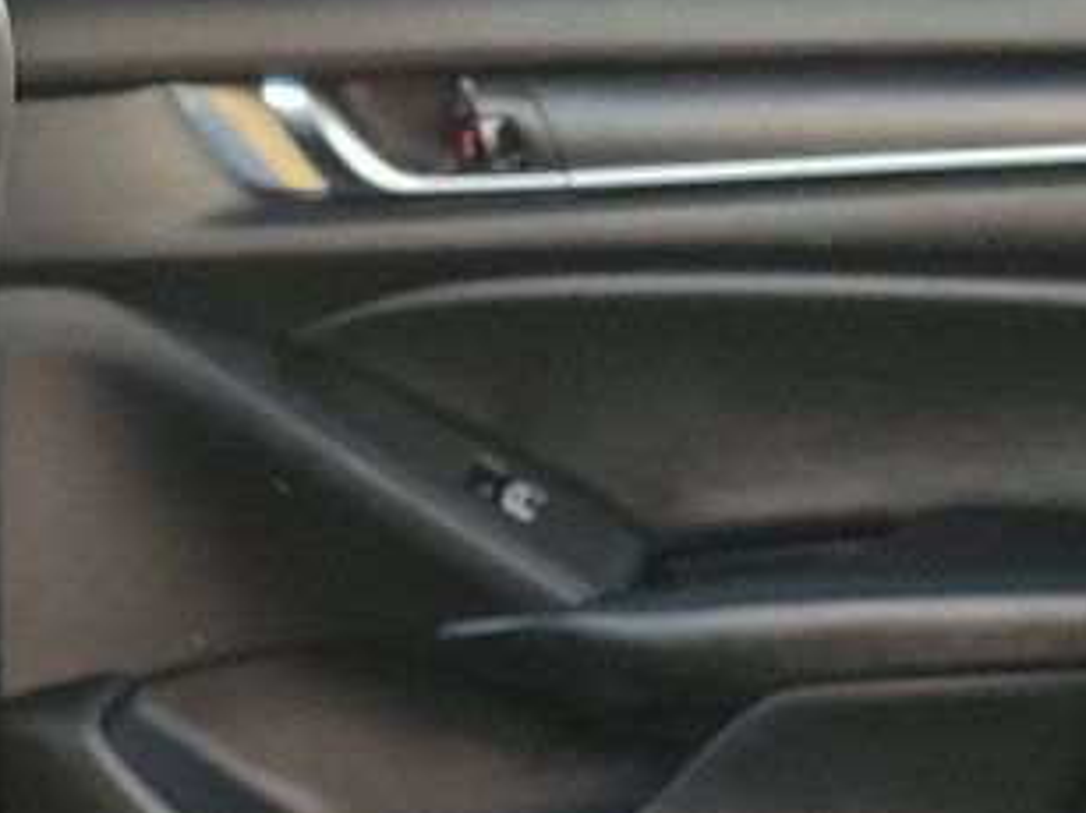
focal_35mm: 125
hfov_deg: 15.7
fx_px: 3920
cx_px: 265
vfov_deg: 11.0
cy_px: 1516
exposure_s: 1/59
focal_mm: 6.7
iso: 539
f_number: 1.8
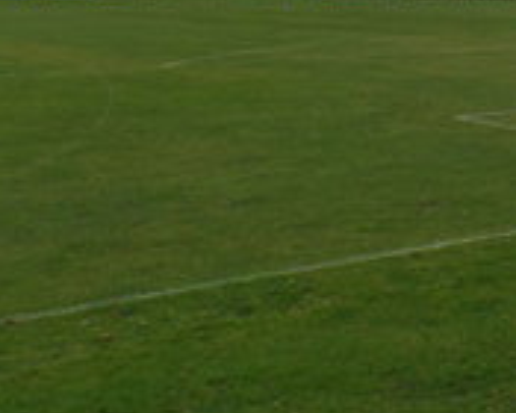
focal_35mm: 77
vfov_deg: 18.7
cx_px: 640
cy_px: -103
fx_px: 1176
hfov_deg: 22.5
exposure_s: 1/180
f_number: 3.5
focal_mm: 4.1
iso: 100
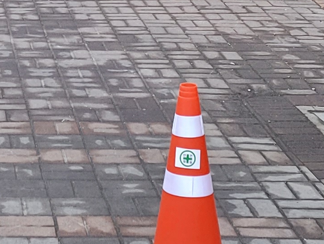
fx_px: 1367
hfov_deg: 13.3
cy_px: -88
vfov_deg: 9.9
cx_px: -10
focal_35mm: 146
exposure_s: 1/40
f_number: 1.8
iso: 160
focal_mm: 5.4
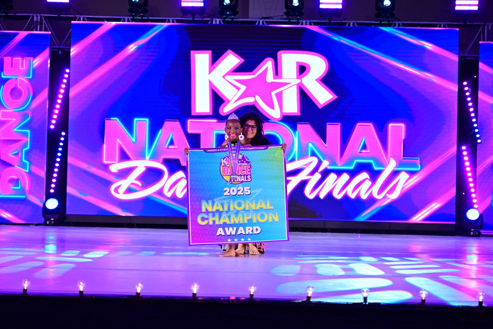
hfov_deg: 28.8
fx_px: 959
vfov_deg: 19.5
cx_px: 246
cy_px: 164
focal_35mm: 70
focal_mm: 70
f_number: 3.2
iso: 3200
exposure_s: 1/1000
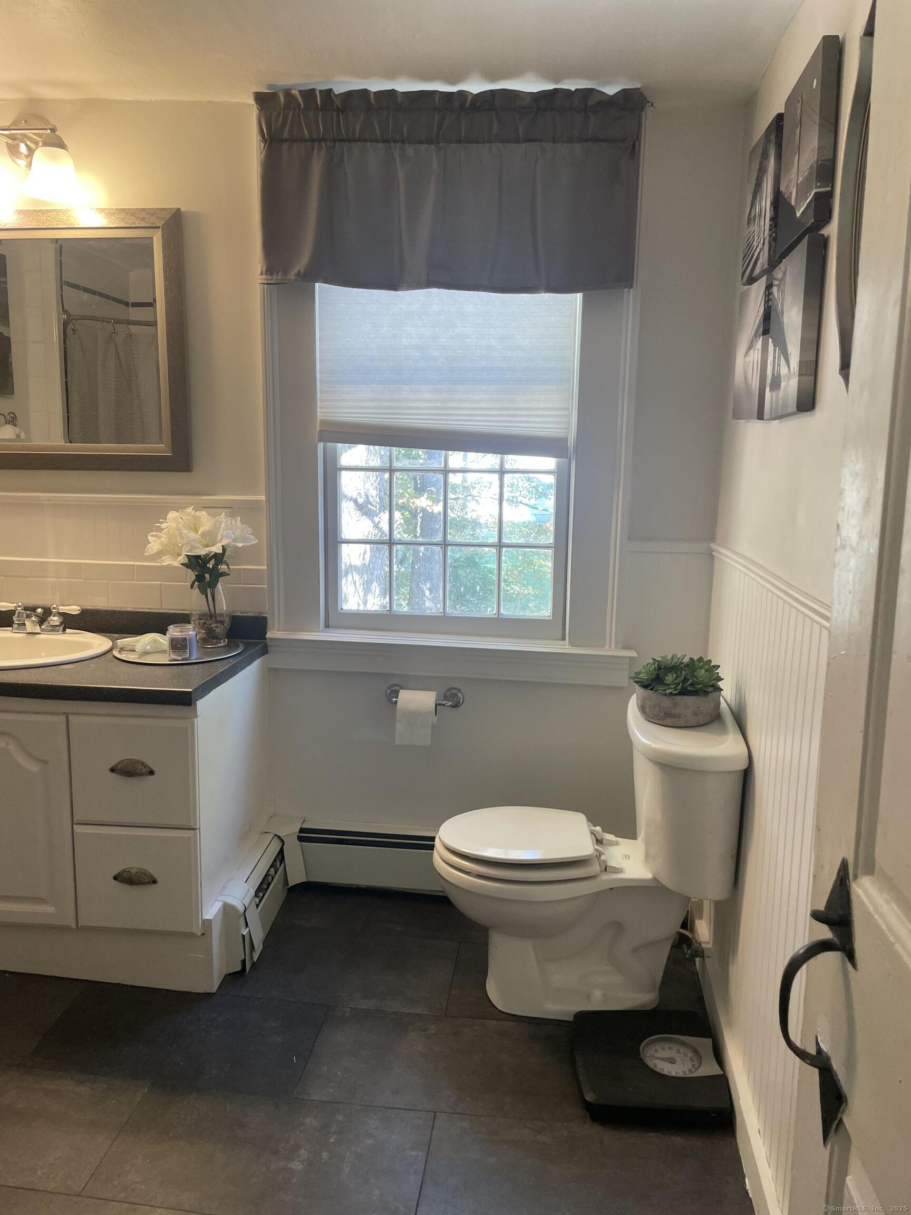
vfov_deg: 67.3
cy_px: 608
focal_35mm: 26
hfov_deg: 53.1
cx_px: 456
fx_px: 912
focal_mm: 4.2
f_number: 1.6
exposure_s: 1/60
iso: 80
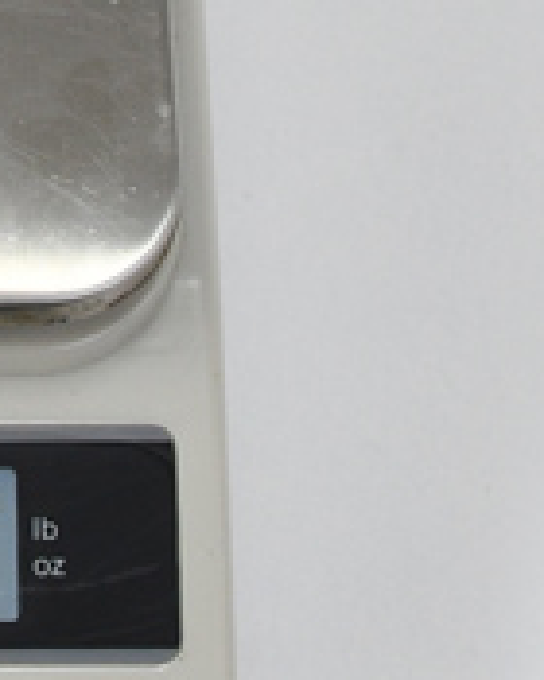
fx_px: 3703
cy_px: 103
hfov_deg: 8.1
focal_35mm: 184
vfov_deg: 10.4
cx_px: -396
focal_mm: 29
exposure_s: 1/60
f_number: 8
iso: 320
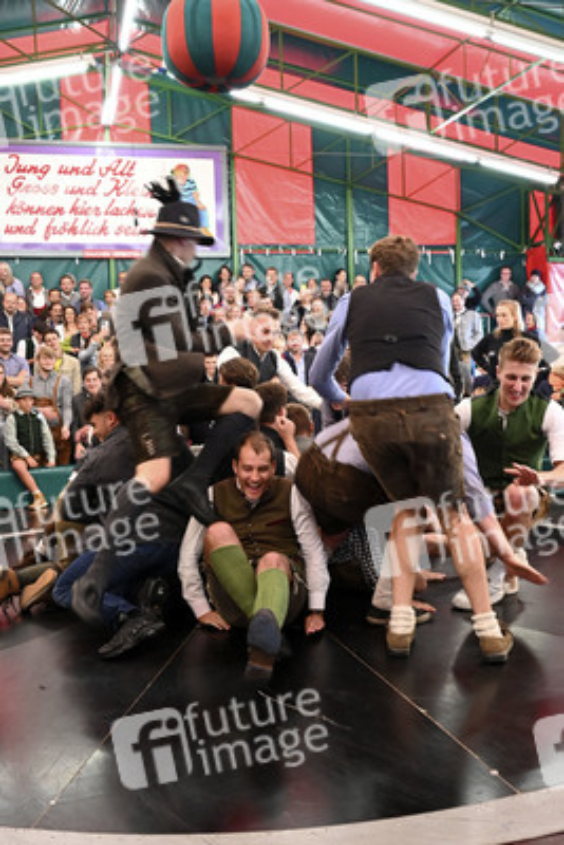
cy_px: 422
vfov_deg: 53.1
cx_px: 282
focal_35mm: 36
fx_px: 845
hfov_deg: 36.9
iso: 3200
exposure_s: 1/100
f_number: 4
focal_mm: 24
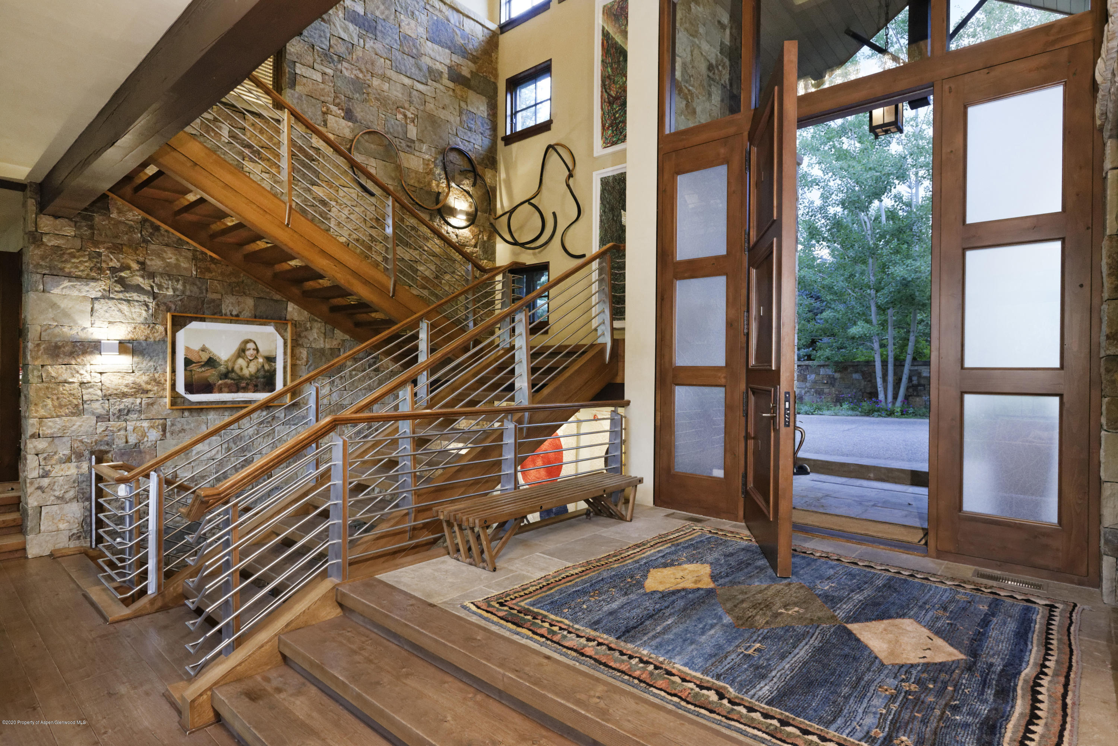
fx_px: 590
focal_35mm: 19
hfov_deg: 86.9
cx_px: 559
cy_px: 373
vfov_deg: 64.6
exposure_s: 1/200
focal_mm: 19
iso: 4000
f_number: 7.1
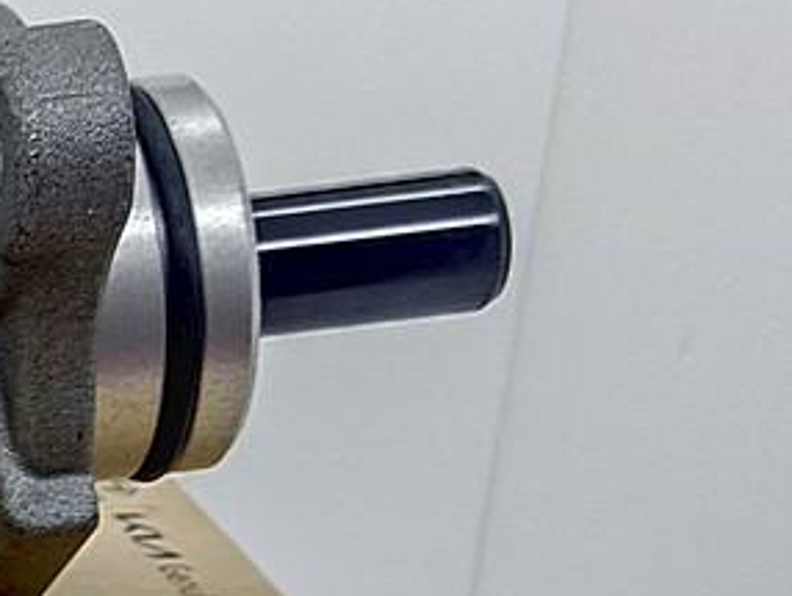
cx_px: -629
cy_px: 714
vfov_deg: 12.3
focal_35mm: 118
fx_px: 2702
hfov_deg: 14.6
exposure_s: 1/120
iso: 159
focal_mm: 4.74
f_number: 1.79
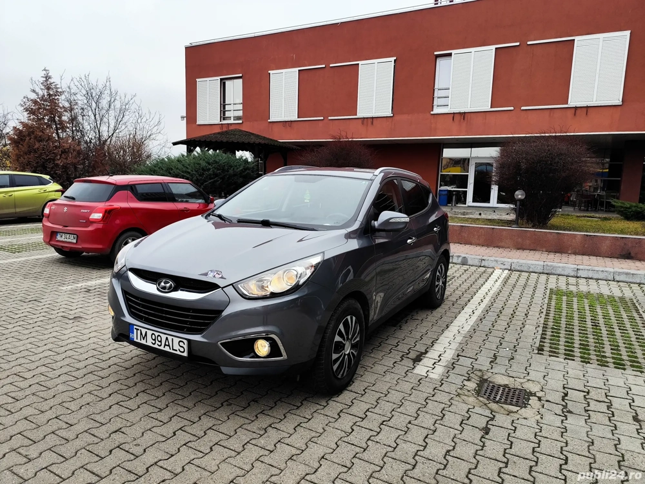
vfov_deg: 58.9
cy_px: 242
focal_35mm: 23
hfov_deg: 73.9
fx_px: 429
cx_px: 322
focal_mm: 6.19
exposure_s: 1/264
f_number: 1.65
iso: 50
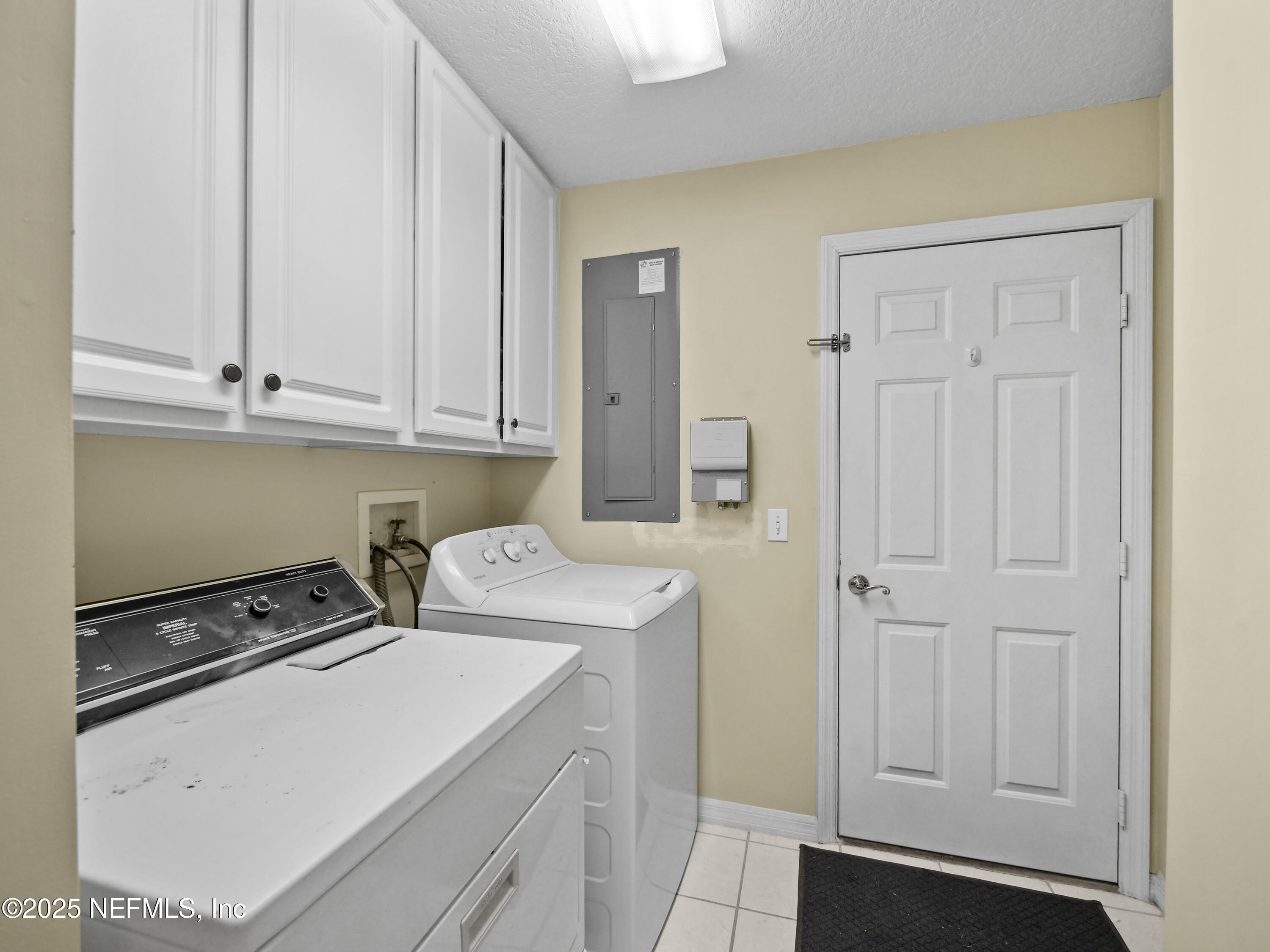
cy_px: 476
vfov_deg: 85.7
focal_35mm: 14
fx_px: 514
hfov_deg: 102.1
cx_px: 635
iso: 400
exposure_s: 1/30
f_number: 4
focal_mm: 7
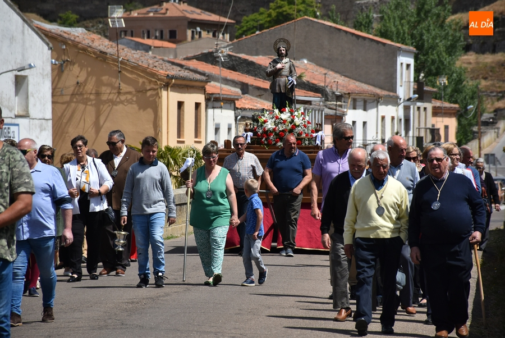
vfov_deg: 6.6
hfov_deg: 9.8
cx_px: 252
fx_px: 2949
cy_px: 169
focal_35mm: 210
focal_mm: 140
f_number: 5.6
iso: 280
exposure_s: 1/2000
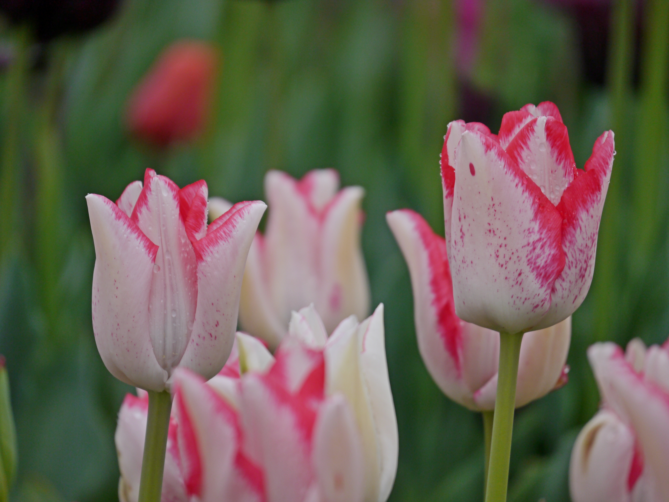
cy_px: 251
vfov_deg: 5.0
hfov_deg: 6.6
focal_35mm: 300
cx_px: 334
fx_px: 5800
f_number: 5.6
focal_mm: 150
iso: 320
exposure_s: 1/320
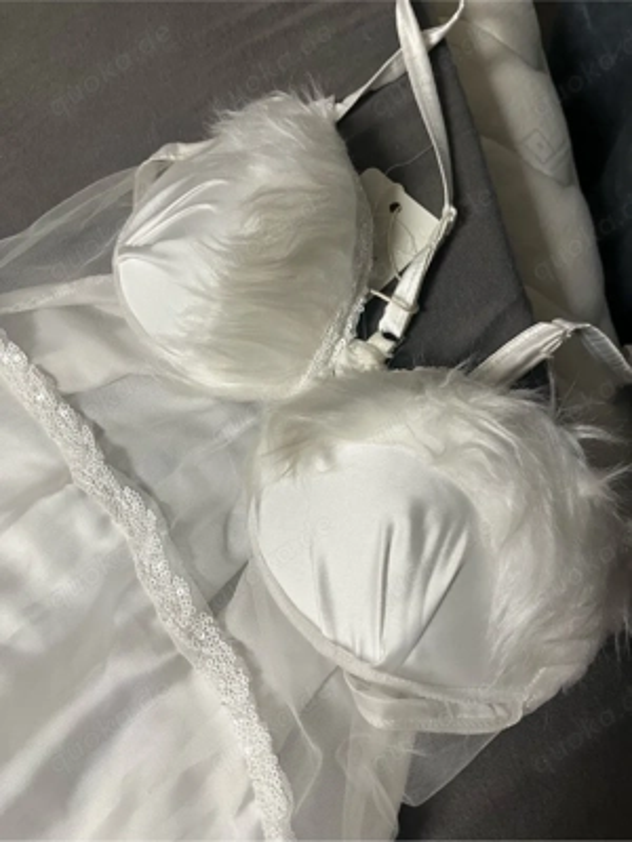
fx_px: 633
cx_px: 316
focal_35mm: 26
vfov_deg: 67.3
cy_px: 421
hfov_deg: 53.1
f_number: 1.6
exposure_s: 1/65
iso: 125
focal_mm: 5.1
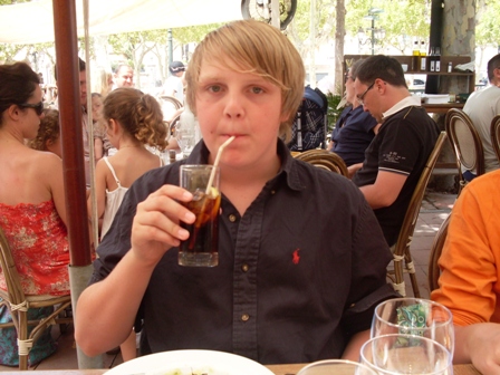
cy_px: 188
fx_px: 549
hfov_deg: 49.0
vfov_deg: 37.7
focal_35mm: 38
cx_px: 250
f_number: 2.8
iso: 80
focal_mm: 6.3
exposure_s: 1/180
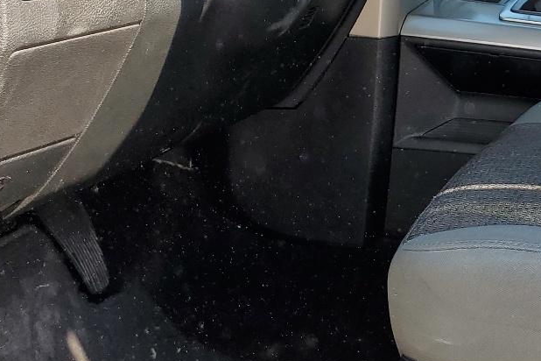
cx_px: 608
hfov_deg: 26.4
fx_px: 1052
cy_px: 14
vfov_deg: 19.0
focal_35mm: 70
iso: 50
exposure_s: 1/588
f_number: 1.5
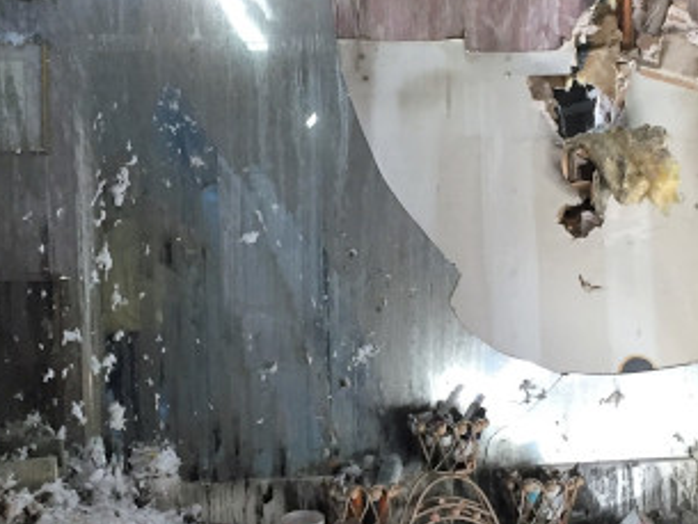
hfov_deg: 25.6
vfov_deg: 19.4
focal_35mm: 76
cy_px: 256
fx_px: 1533
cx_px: 389
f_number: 2.2
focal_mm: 4.15
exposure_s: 1/30
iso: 100
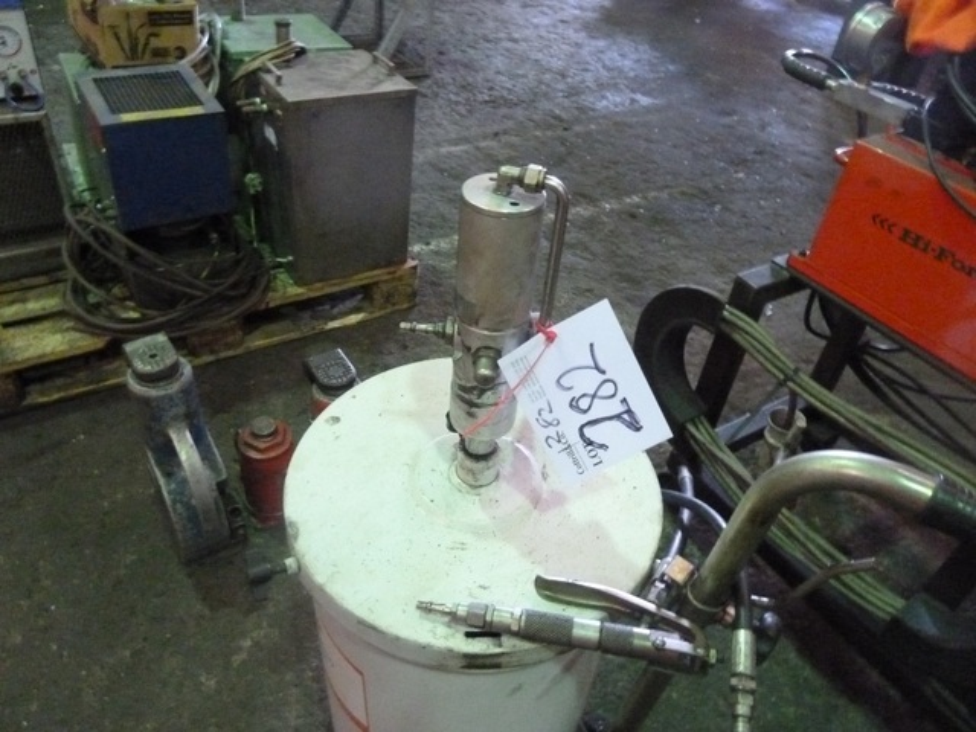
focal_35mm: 25
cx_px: 488
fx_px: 705
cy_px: 366
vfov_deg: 54.9
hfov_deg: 69.4
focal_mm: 4.1
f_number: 3.3
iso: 1000
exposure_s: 1/30
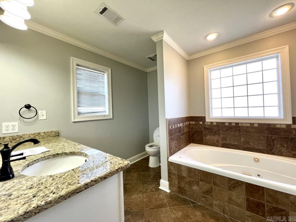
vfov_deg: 89.9
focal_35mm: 13
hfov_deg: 106.2
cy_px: 111
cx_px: 148
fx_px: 111
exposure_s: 1/120
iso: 125
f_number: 1.8
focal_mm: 1.57
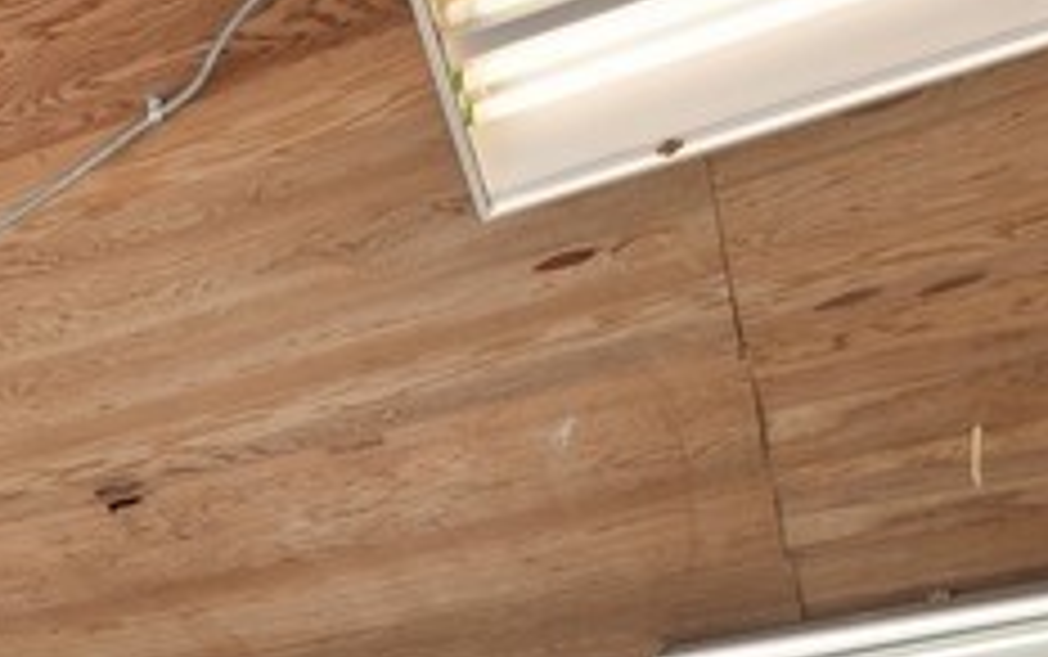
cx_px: -292
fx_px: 1686
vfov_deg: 17.3
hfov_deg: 28.6
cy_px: 1233
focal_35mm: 59
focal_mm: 10
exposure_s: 1/6
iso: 100
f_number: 6.3
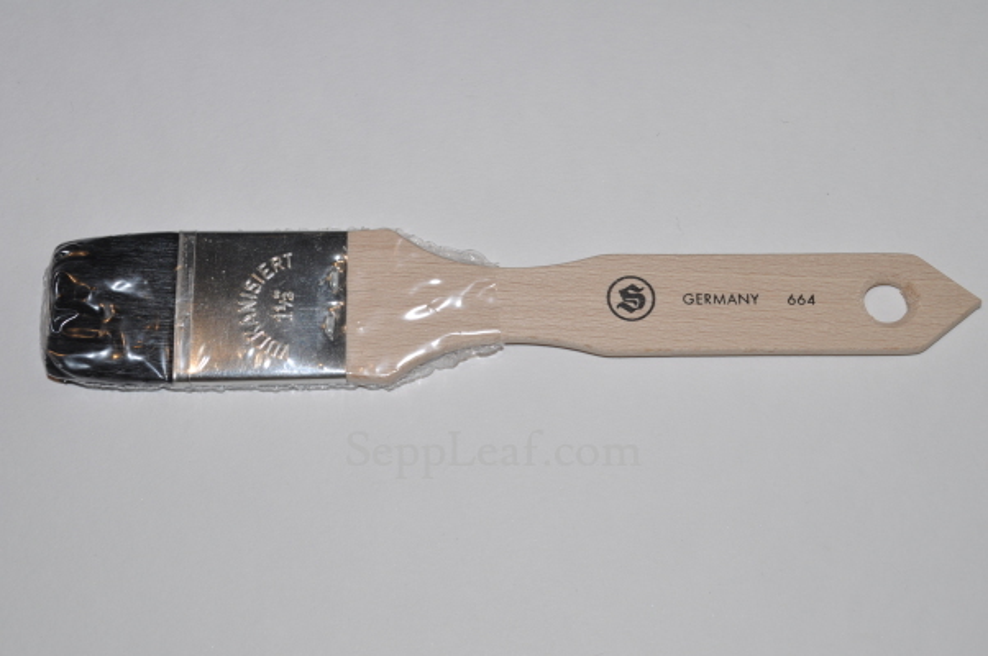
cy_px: 328
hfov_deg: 31.9
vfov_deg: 21.5
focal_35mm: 63
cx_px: 494
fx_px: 1727
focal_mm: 42
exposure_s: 1/125
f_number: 9
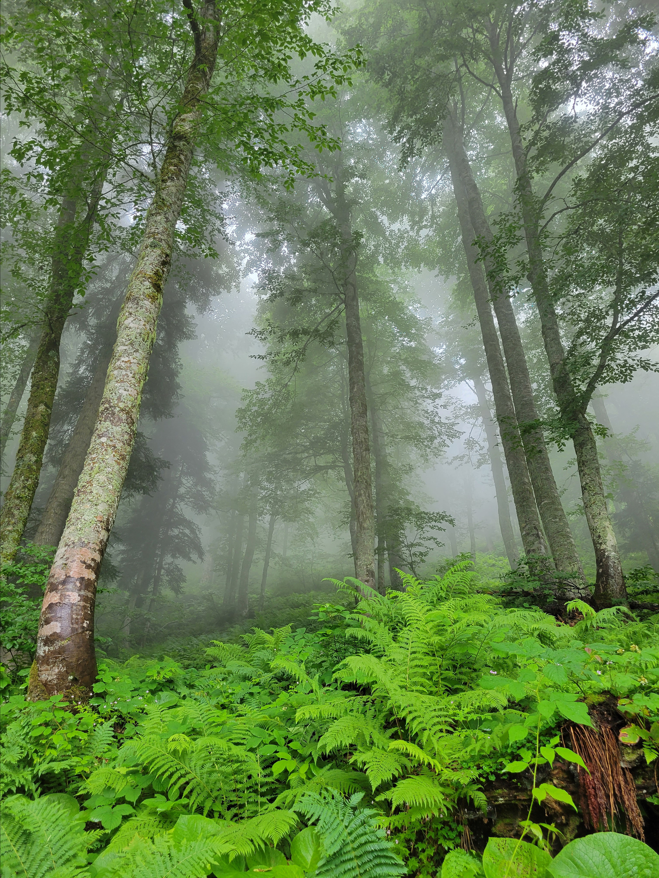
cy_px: 439
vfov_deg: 67.3
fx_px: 660
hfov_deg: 53.1
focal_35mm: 26
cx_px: 330
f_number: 1.8
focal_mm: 5.4
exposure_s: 1/120
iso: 80
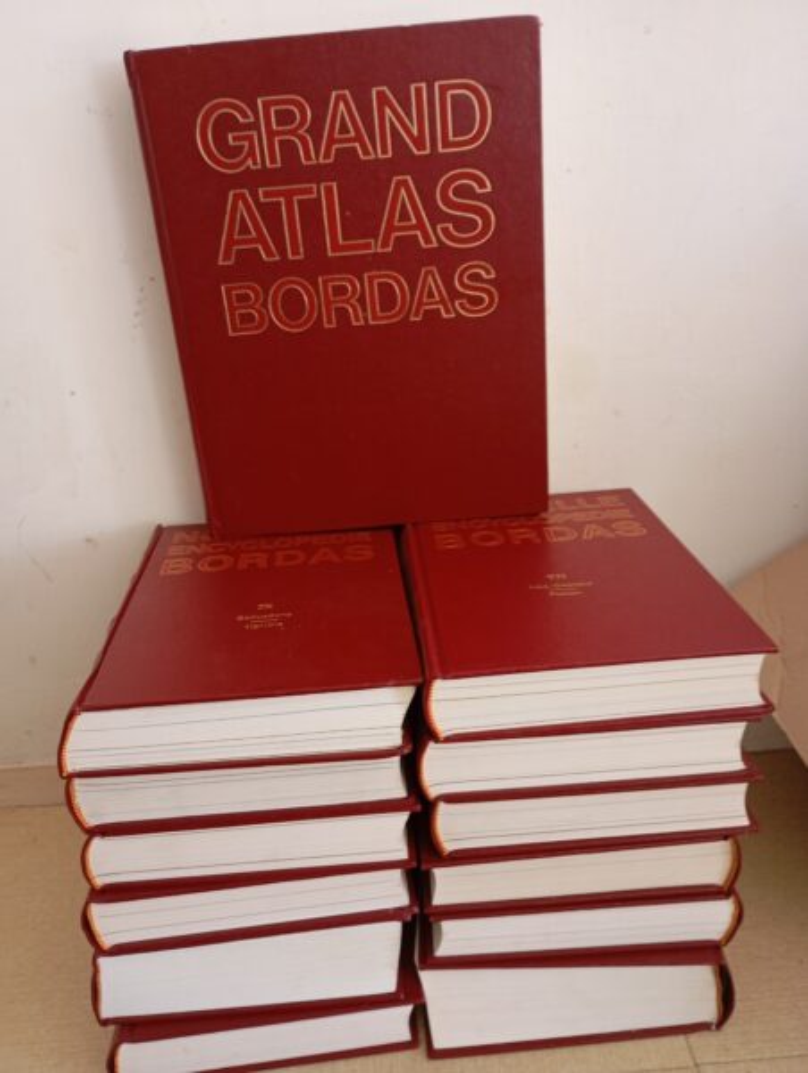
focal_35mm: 28
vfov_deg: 63.4
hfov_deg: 49.9
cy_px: 536
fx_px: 869
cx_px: 404
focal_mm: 4.27
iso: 441
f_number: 1.8
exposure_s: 1/33.3
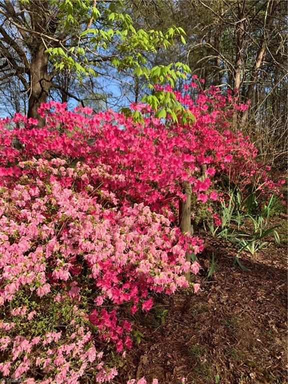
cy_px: 192
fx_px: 288
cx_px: 144
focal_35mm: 26
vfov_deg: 67.3
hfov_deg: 53.1
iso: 25
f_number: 1.8
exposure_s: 1/669
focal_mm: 4.25
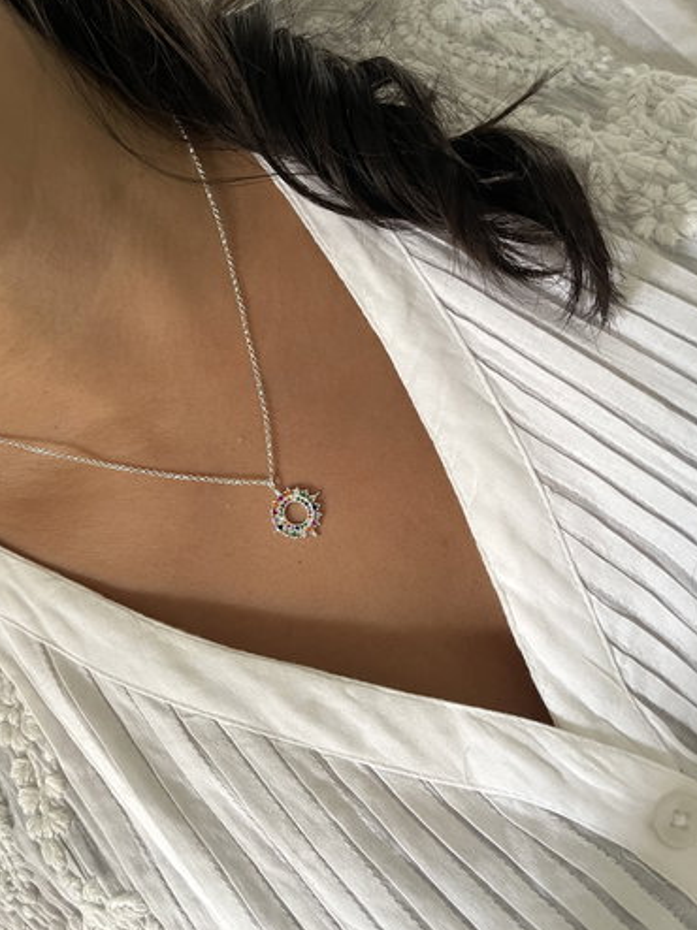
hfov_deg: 51.3
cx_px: 341
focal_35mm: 27
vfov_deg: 65.3
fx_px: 725
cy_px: 460
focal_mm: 5.1
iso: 320
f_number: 1.6
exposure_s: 1/50
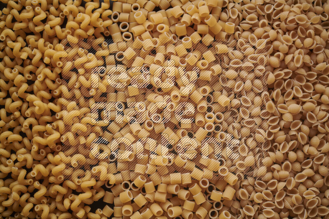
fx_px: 457
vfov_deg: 27.0
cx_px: 164
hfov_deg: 39.6
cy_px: 110
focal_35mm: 50
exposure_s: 1/100
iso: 160
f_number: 8
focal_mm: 50
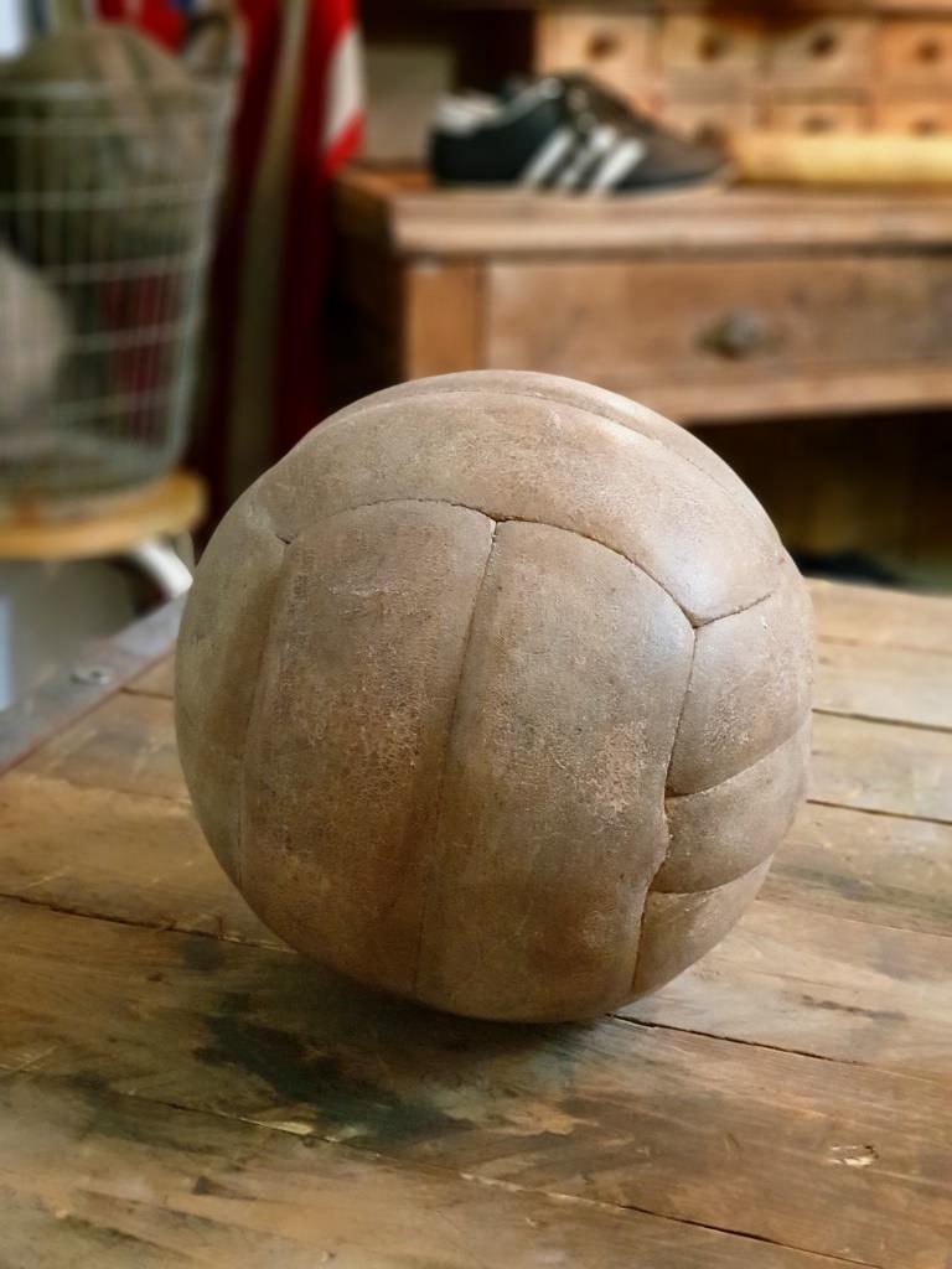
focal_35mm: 52
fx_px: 1907
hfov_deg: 28.0
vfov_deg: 36.8
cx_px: 476
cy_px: 634
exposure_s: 1/25
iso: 1250
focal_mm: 6
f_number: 2.4
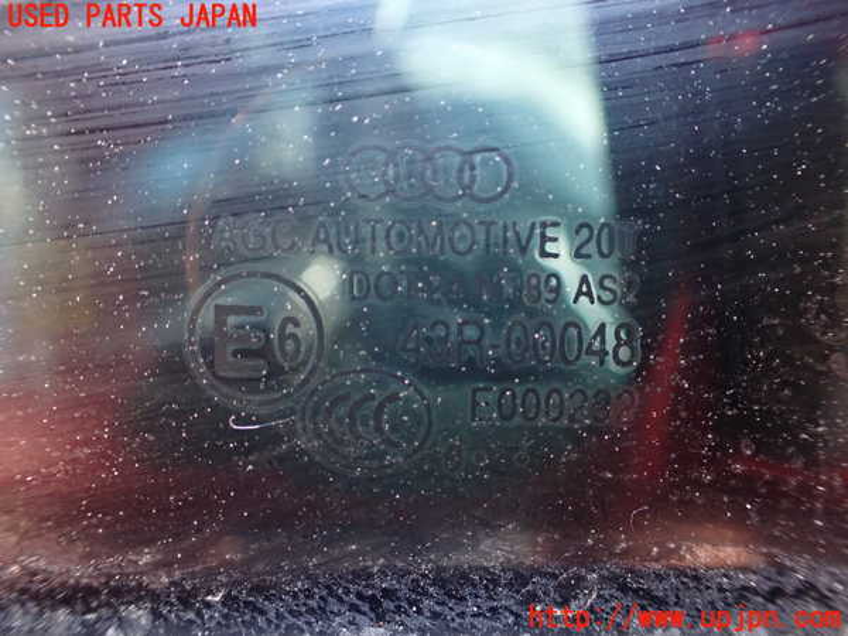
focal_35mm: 30
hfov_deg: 60.0
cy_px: 318
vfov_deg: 46.8
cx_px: 424
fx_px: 735
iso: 800
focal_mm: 5.4
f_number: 2.3
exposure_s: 1/60
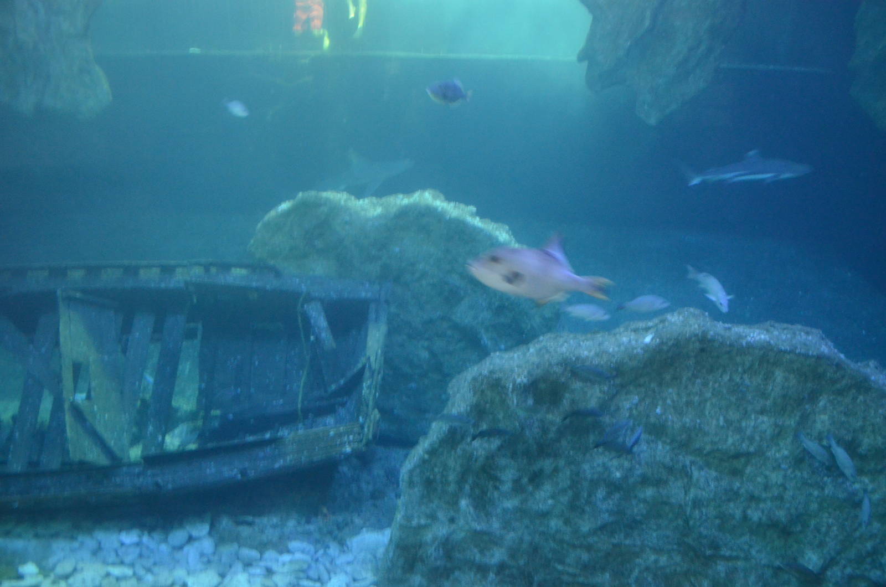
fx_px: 663
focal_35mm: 27
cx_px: 443
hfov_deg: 67.5
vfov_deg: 47.7
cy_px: 294
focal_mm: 18
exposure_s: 1/13
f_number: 3.5
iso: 3200
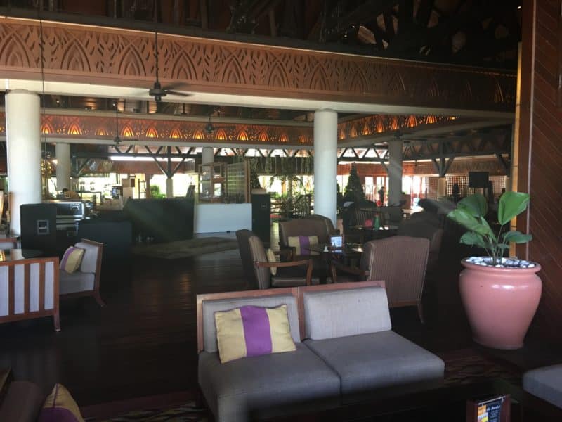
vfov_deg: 48.2
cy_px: 211
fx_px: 471
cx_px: 281
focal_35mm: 29
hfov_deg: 61.7
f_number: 2.2
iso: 125
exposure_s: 1/33
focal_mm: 4.15
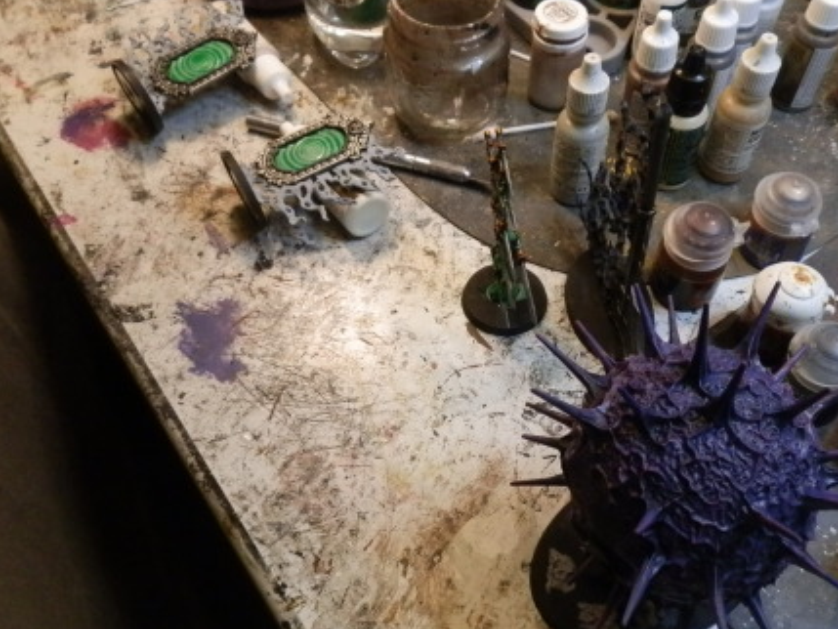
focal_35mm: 35
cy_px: 367
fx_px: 848
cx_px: 504
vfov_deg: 40.6
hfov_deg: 52.2
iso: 400
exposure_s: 1/160
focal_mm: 5
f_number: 3.1
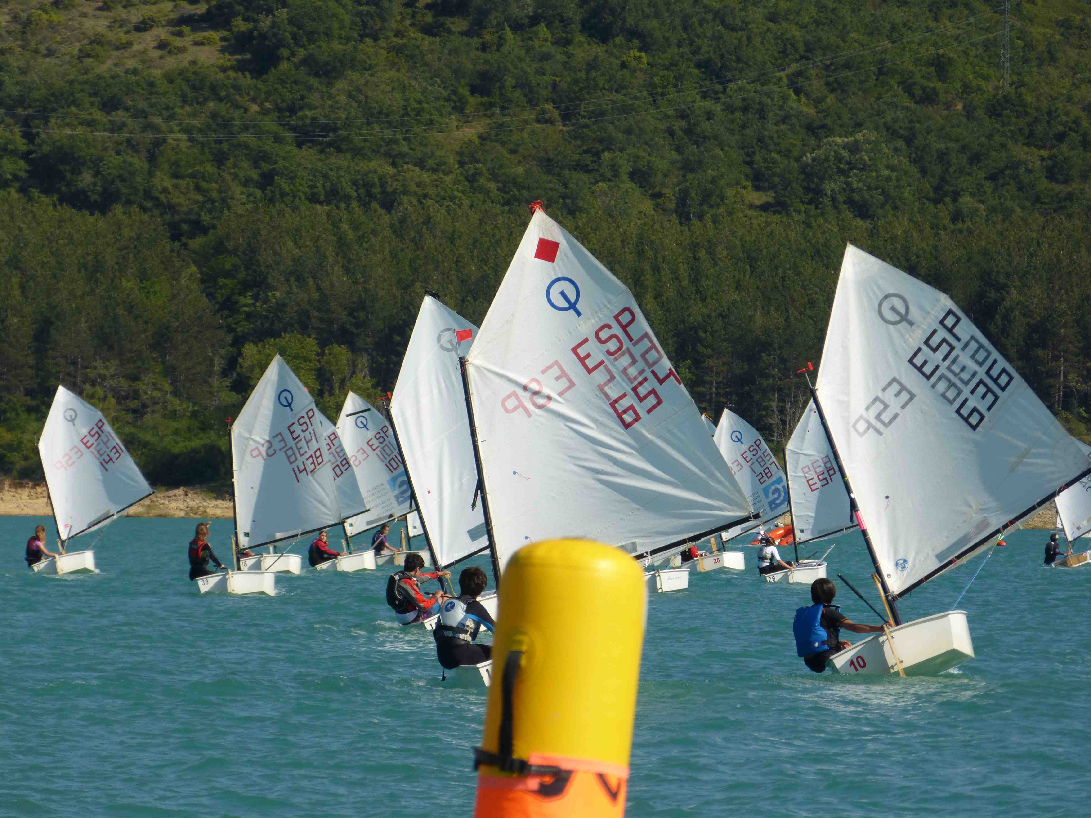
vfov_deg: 4.5
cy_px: 409
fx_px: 10464
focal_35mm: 332
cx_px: 546
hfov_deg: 6.0
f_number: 4.1
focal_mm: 59.7
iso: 100
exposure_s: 1/1300
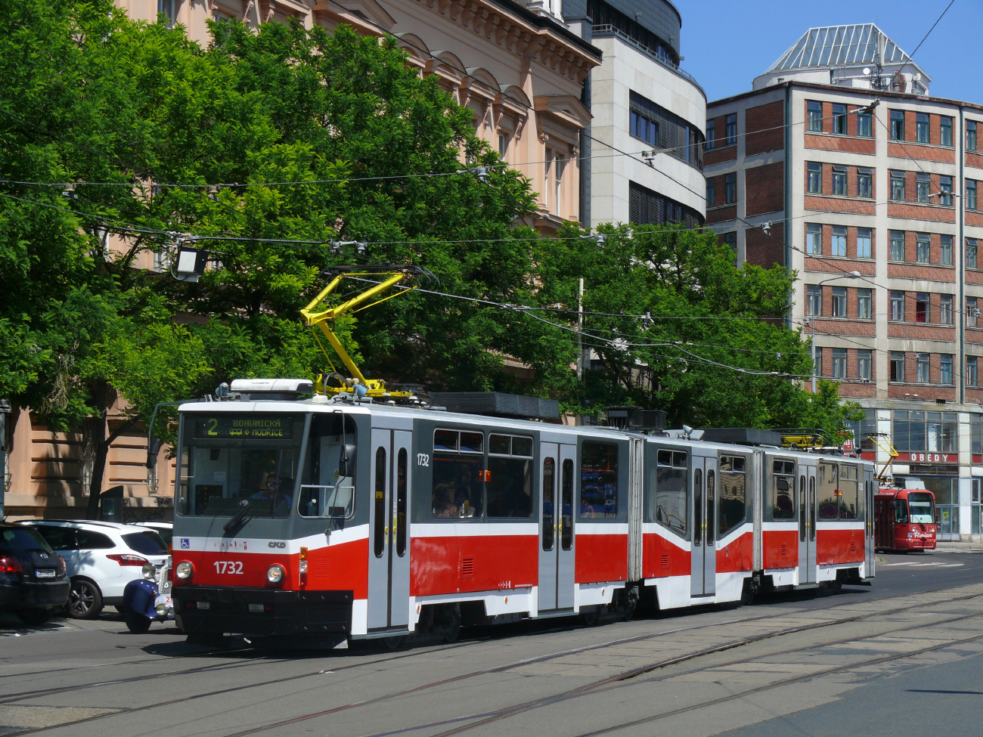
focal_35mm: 84
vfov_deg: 17.6
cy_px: 368
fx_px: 2385
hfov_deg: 23.3
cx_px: 492
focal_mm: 17.8
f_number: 6.3
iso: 100
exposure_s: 1/500
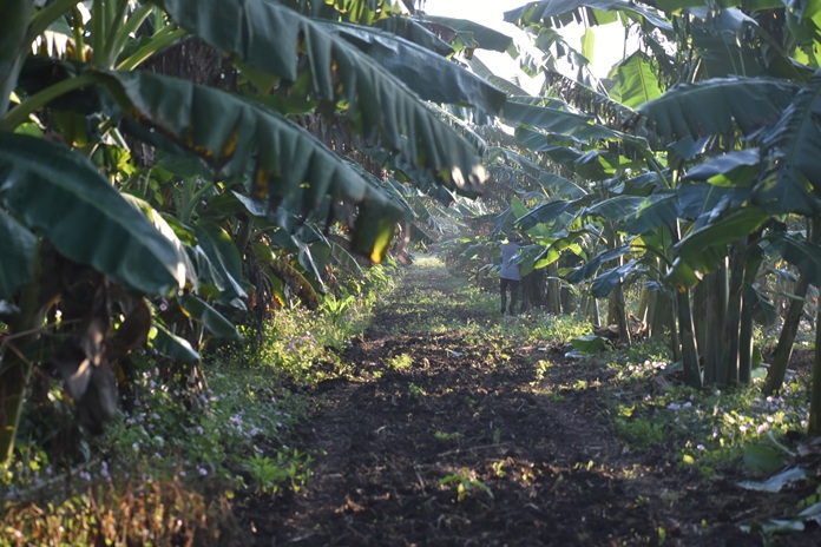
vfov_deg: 11.4
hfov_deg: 17.1
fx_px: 2736
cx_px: 410
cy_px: 274
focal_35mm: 120
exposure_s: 1/400
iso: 400
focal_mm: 80
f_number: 5
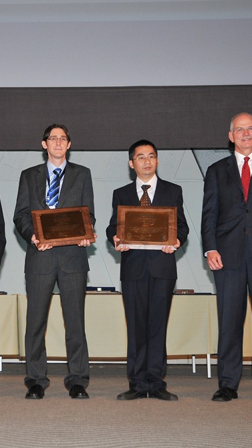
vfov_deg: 29.3
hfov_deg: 16.5
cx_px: 23
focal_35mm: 72
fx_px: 855
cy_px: 225
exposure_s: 1/250
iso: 400
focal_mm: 30
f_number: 5.6
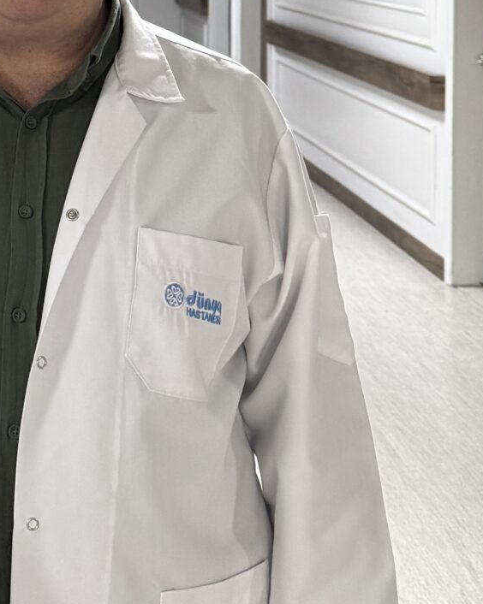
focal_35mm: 85
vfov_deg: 21.2
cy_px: -79
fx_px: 1520
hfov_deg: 16.8
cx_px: -176
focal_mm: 6.76
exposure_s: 1/50
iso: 250
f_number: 1.78
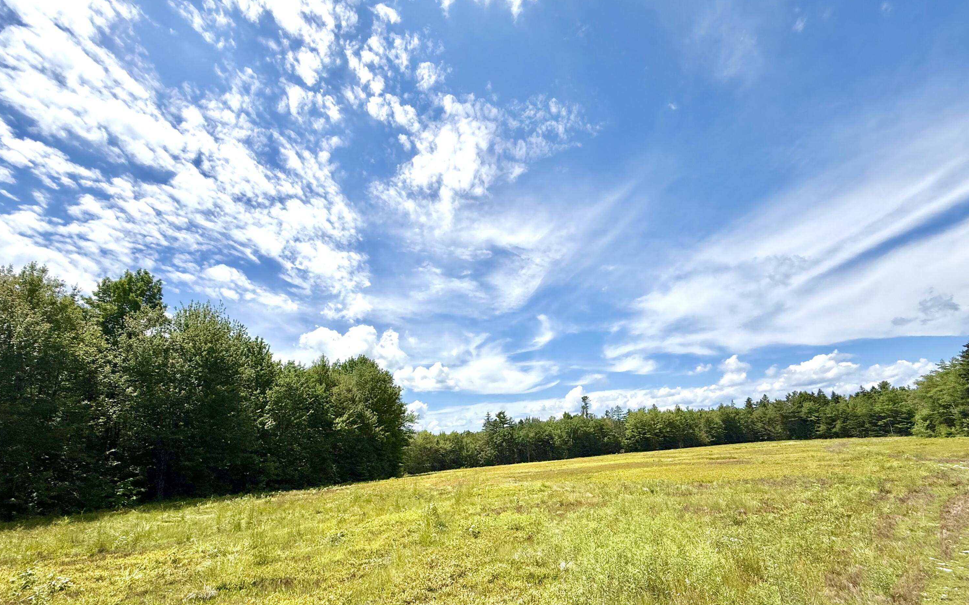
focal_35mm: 15
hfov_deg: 101.5
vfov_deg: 74.2
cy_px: 353
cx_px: 482
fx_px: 396
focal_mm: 2.22
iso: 50
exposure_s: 1/5618
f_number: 2.2
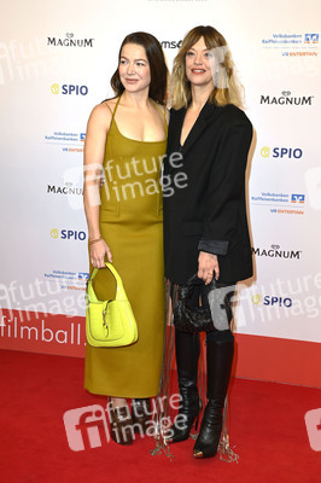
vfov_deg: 39.6
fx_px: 670
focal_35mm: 50
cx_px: 160
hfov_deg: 26.9
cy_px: 242
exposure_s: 1/200
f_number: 7.1
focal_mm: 50
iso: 640
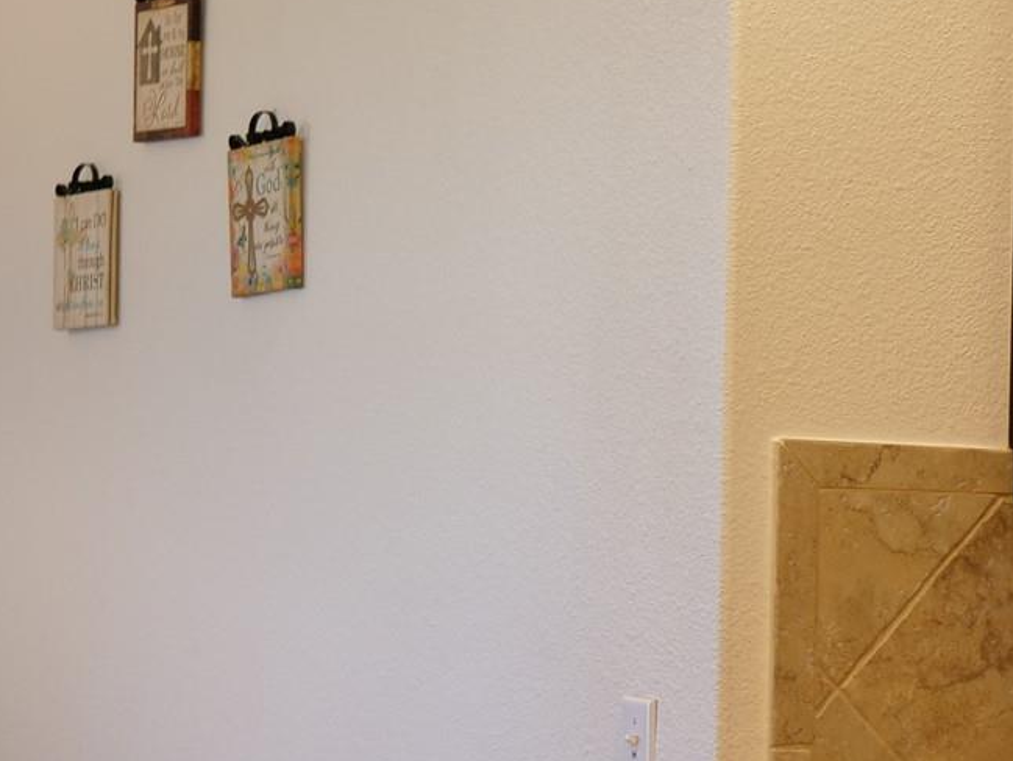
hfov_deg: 17.6
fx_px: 2956
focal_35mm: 101
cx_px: 1488
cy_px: 578
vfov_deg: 14.6
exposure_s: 1/60
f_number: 1.4
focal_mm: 16
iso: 200
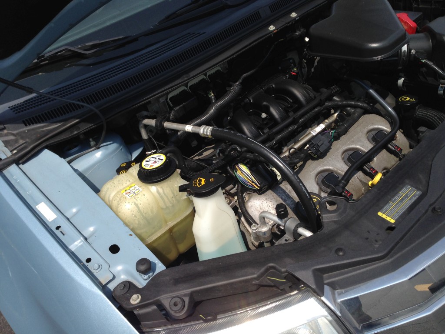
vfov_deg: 42.9
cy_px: 167
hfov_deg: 55.4
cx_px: 222
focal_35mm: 33
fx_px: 424
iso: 50
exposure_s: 1/1391
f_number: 2.4
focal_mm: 4.12
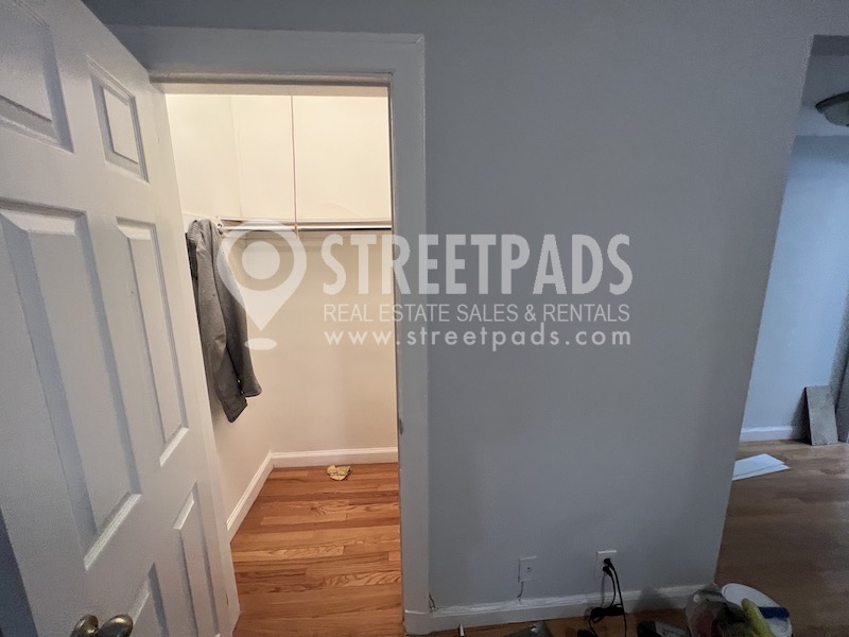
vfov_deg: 89.9
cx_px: 424
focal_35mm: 13
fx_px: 319
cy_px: 318
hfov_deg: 106.2
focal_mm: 1.57
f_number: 1.8
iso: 320
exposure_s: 1/60
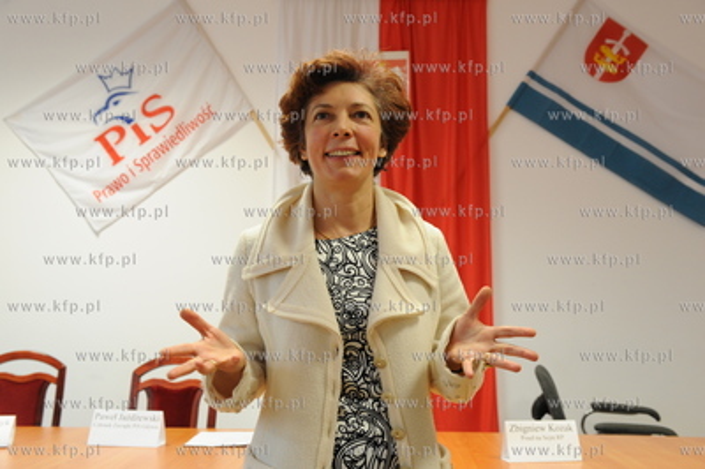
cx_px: 352
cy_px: 234
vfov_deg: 35.0
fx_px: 744
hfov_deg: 50.7
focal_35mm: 38
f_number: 5.6
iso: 1600
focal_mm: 38
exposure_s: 1/50
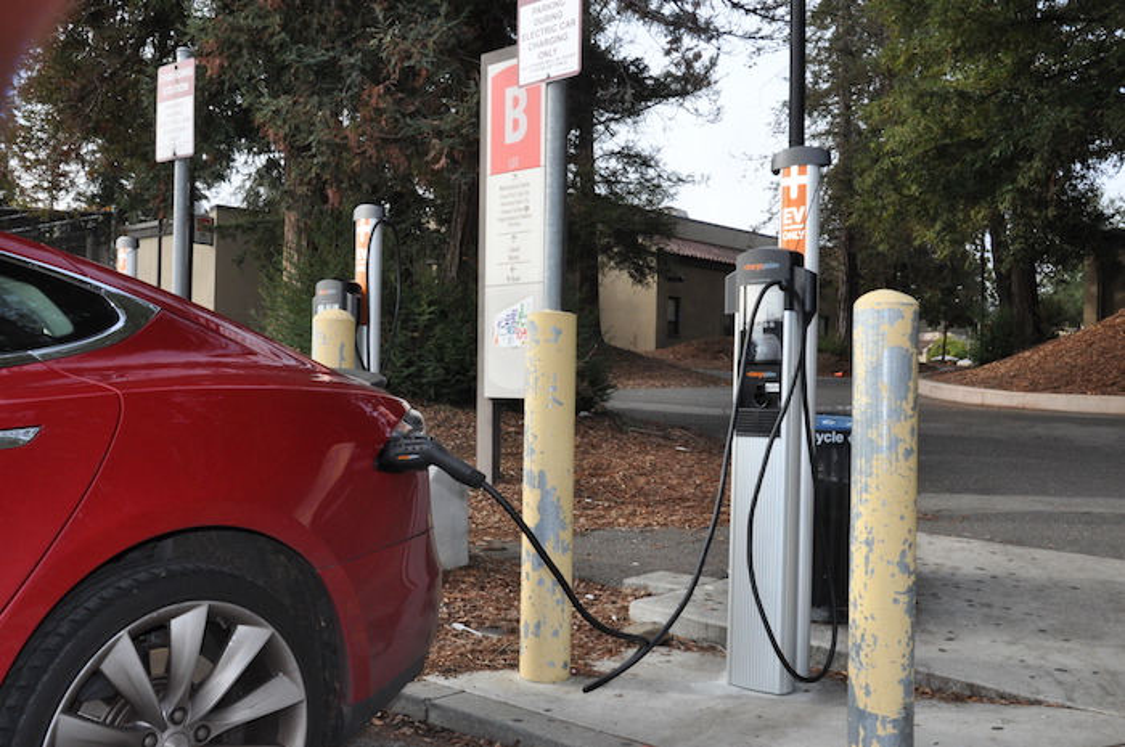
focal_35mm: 38
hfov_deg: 51.3
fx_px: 1170
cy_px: 374
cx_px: 562
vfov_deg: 35.4
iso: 800
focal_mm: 25
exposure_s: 1/200
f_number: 14
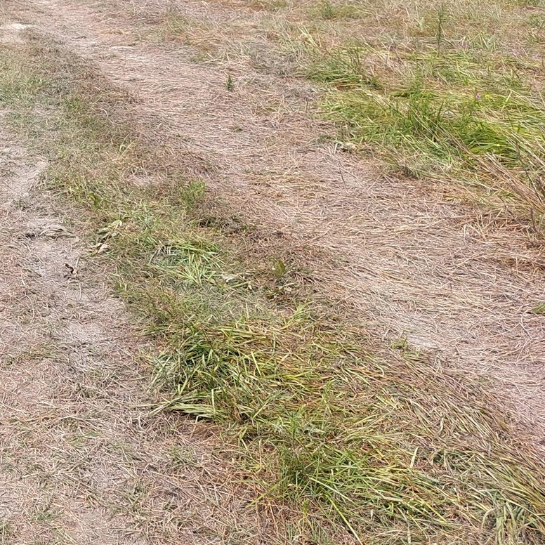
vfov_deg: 29.7
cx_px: -169
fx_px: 997
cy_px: 89
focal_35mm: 56
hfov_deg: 26.0
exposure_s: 1/894
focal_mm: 5.23
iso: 25
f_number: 1.8
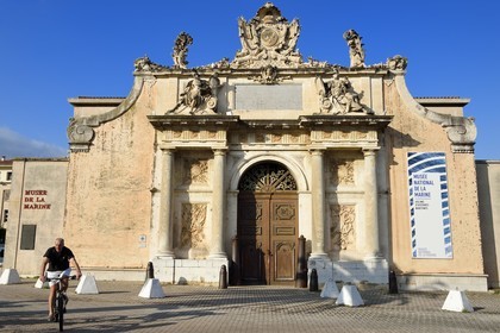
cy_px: 166
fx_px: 444
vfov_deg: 41.1
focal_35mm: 32
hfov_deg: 58.7
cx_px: 250
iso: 200
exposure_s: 1/250
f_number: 13
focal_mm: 32
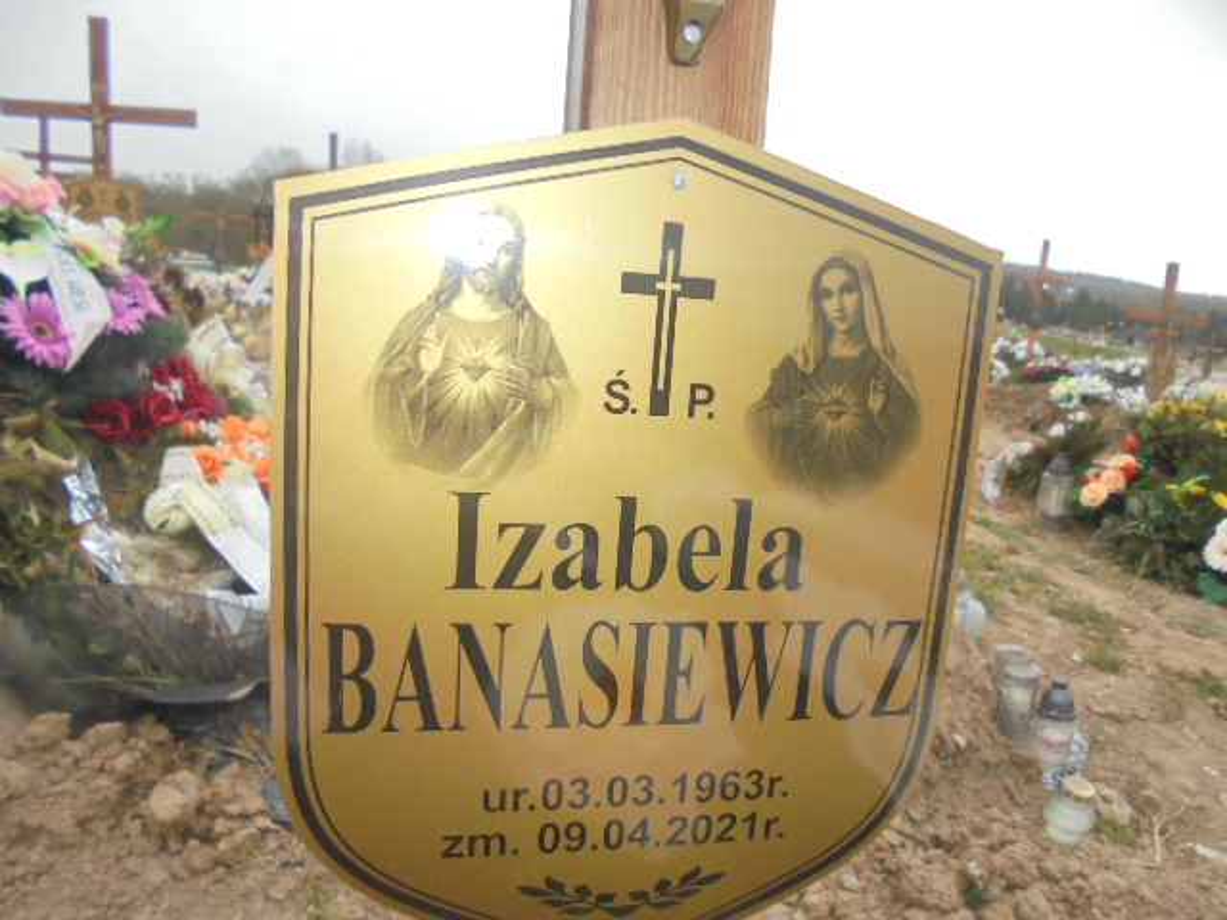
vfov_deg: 53.1
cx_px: 614
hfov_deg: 67.3
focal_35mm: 26
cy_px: 460
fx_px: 922
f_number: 3.5
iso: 100
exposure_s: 1/320
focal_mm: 4.6
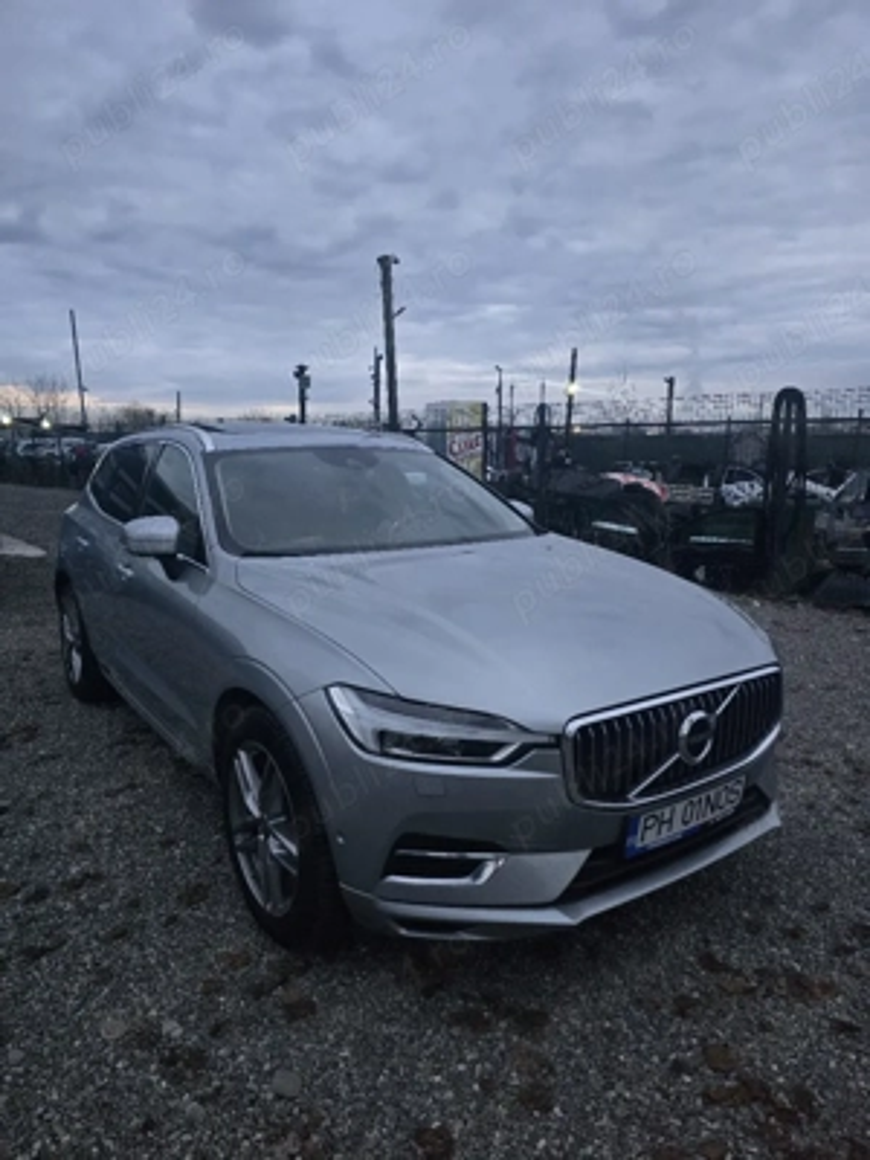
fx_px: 771
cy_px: 580
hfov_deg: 58.9
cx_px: 435
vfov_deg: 73.9
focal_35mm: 23
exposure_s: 1/101
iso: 2000
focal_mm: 6.3
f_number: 1.7
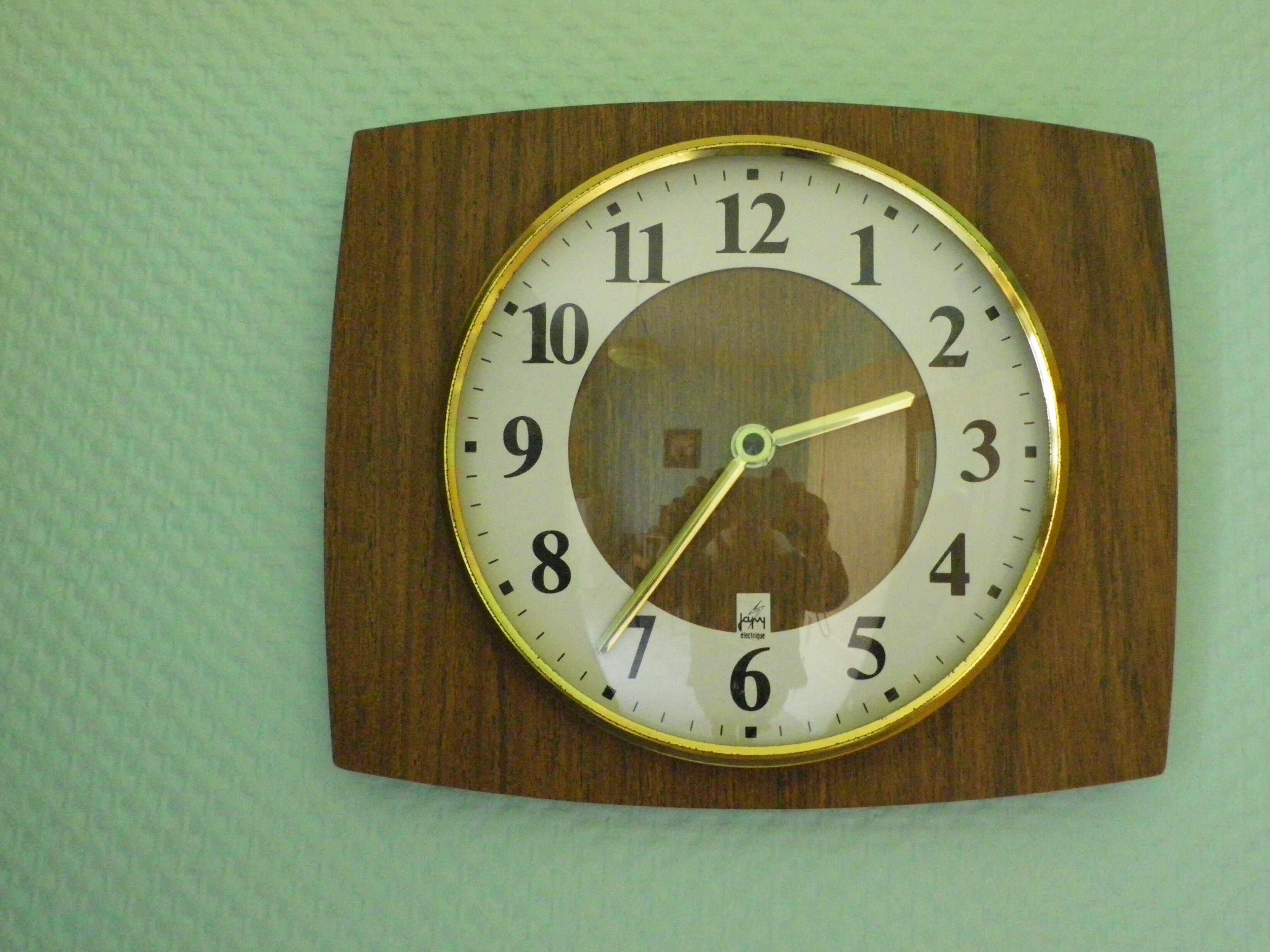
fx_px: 1247
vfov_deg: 41.8
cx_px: 726
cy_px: 491
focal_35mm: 34
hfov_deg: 53.8
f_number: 2.6
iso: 640
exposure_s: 1/60
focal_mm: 4.9
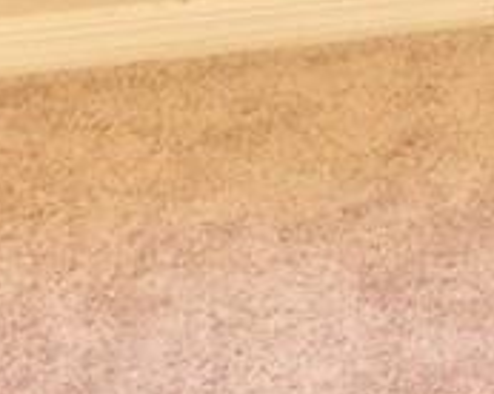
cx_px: 731
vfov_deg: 8.2
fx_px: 2453
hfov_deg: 11.1
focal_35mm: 168
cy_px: -665
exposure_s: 1/15
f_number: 2.2
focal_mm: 4.15
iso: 50
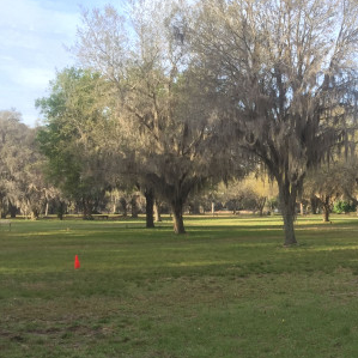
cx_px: 365
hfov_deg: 26.2
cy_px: 287
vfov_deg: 27.2
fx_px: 725
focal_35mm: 62
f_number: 2.2
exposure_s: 1/581
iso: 32
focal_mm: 4.15
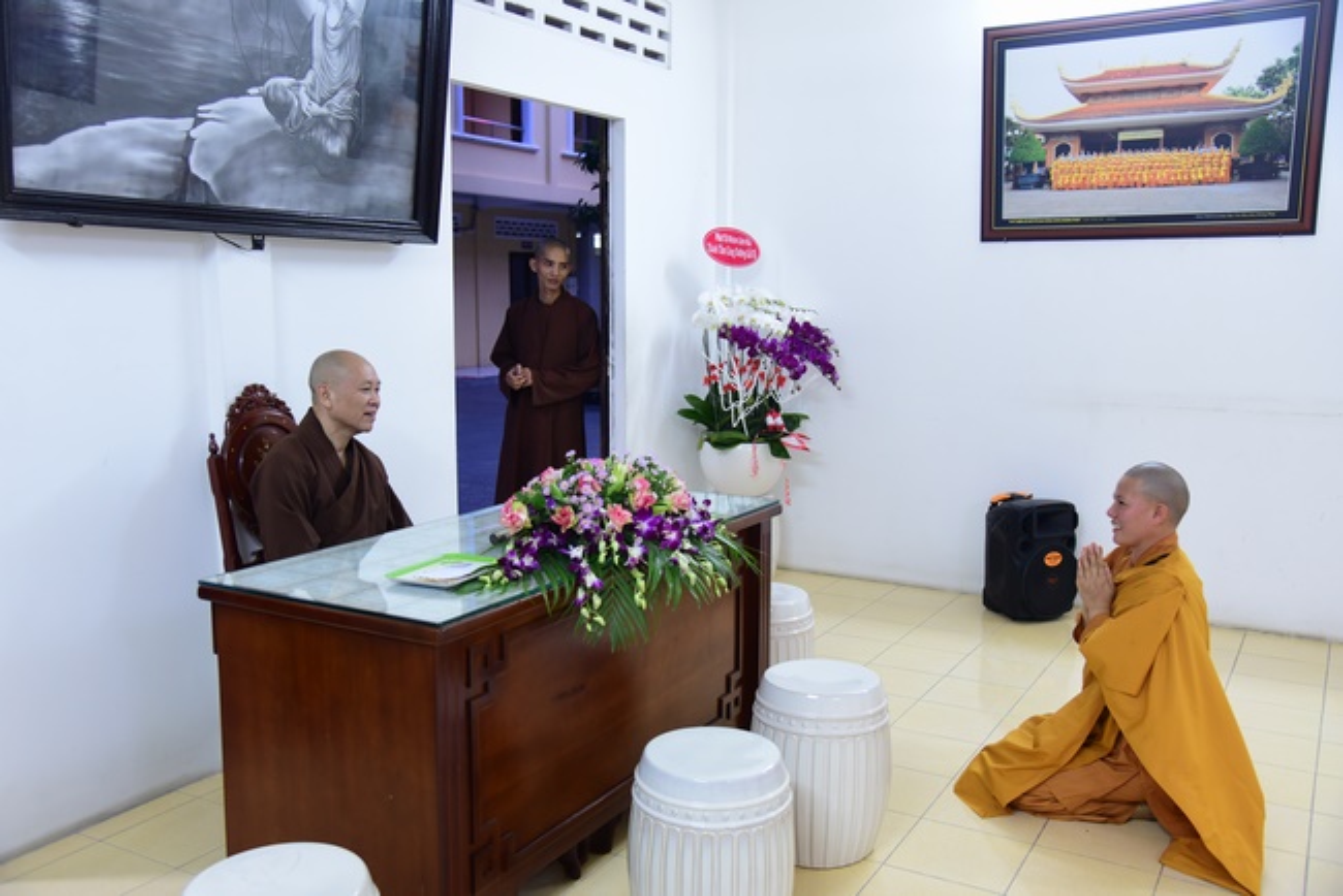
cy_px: 448
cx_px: 672
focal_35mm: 32
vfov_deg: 41.2
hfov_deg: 58.7
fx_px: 1194
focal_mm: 32
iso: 1600
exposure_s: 1/30
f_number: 4
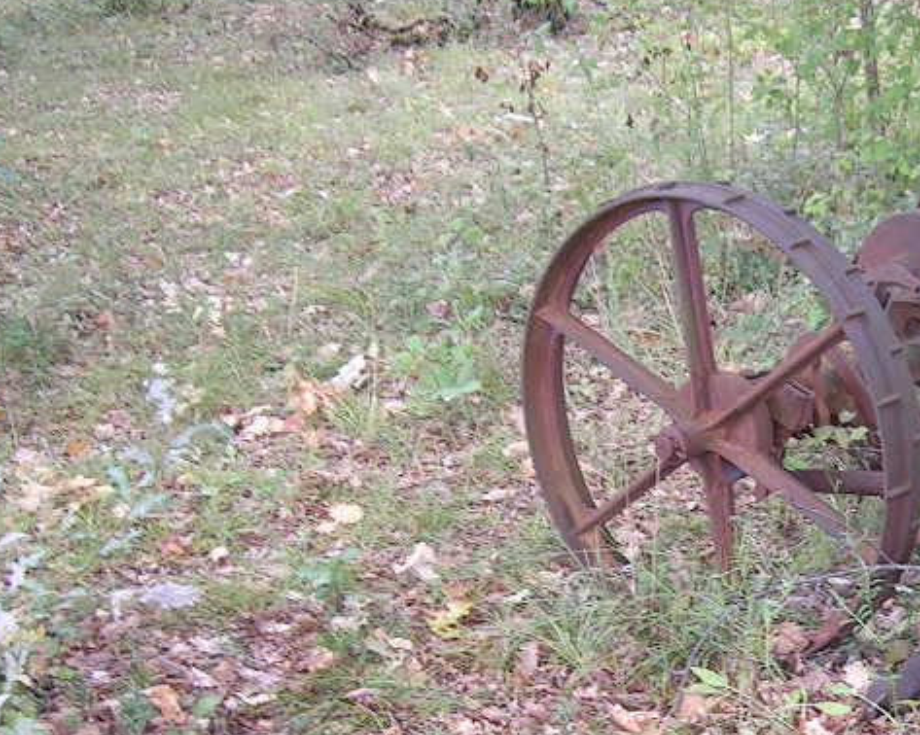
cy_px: 564
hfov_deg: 24.9
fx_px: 2014
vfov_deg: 20.5
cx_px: 846
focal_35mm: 74
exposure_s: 1/30
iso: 55
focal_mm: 5.4
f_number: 2.8
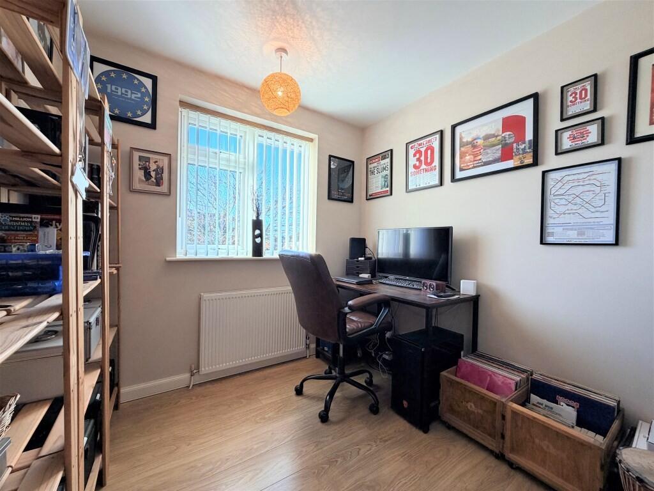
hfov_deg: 102.1
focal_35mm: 14
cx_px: 327
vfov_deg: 85.7
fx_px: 265
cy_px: 246
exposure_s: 1/100
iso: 125
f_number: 2.2
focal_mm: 2.22
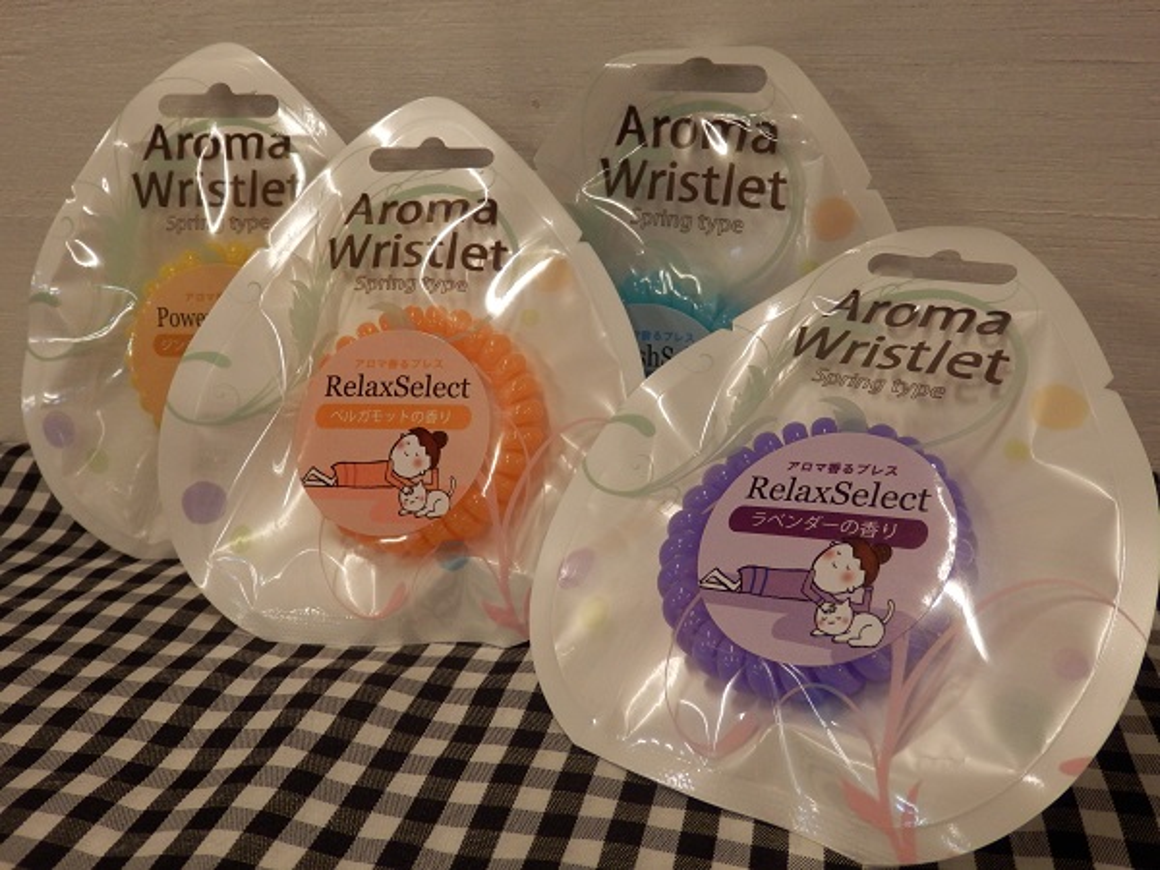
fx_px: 1005
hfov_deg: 60.0
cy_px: 435
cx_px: 580
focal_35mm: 30
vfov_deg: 46.8
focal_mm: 5.5
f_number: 3.3
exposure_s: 1/60
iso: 250
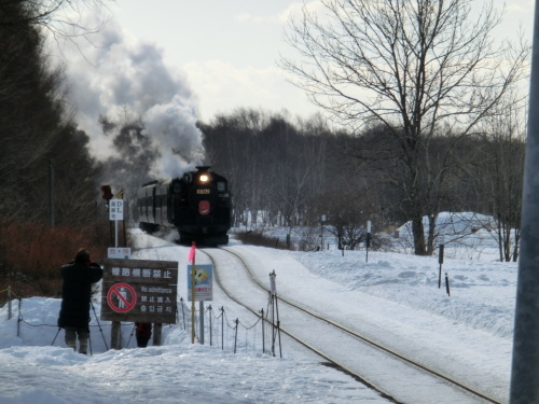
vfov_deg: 5.0
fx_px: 4671
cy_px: 202
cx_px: 270
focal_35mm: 300
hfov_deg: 6.6
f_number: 5.9
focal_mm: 53
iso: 80
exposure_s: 1/640
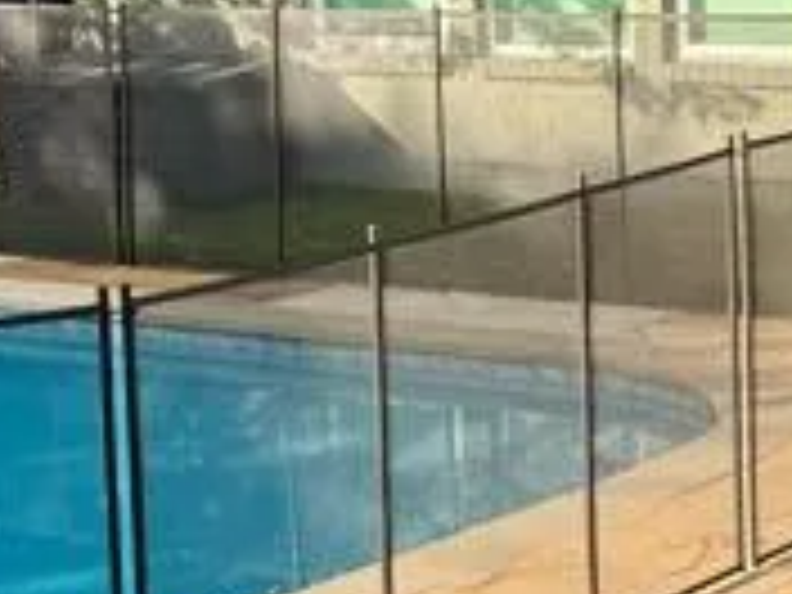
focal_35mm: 140
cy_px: 225
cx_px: 274
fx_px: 3203
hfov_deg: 14.1
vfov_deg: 10.6
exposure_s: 1/1395
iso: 80
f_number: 1.78
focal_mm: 6.76
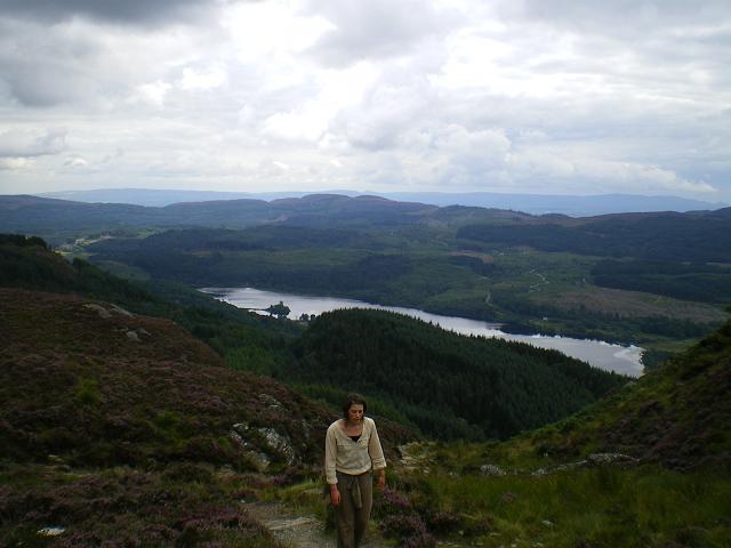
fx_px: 802
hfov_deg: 49.0
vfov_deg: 37.7
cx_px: 366
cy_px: 274
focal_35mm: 38
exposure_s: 1/250
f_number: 4.6
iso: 64
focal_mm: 6.3
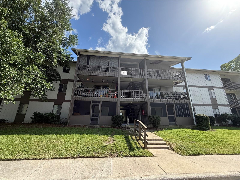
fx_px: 97
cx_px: 120
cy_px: 90
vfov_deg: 85.7
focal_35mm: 14
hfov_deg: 102.1
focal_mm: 2.22
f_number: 2.2
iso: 64
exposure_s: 1/1145
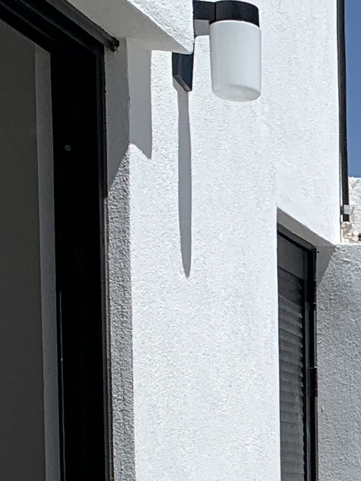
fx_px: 1834
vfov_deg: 13.9
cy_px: 758
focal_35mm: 132
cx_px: 757
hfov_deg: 10.2
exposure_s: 1/4673
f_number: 1.8
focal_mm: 4.25
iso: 25
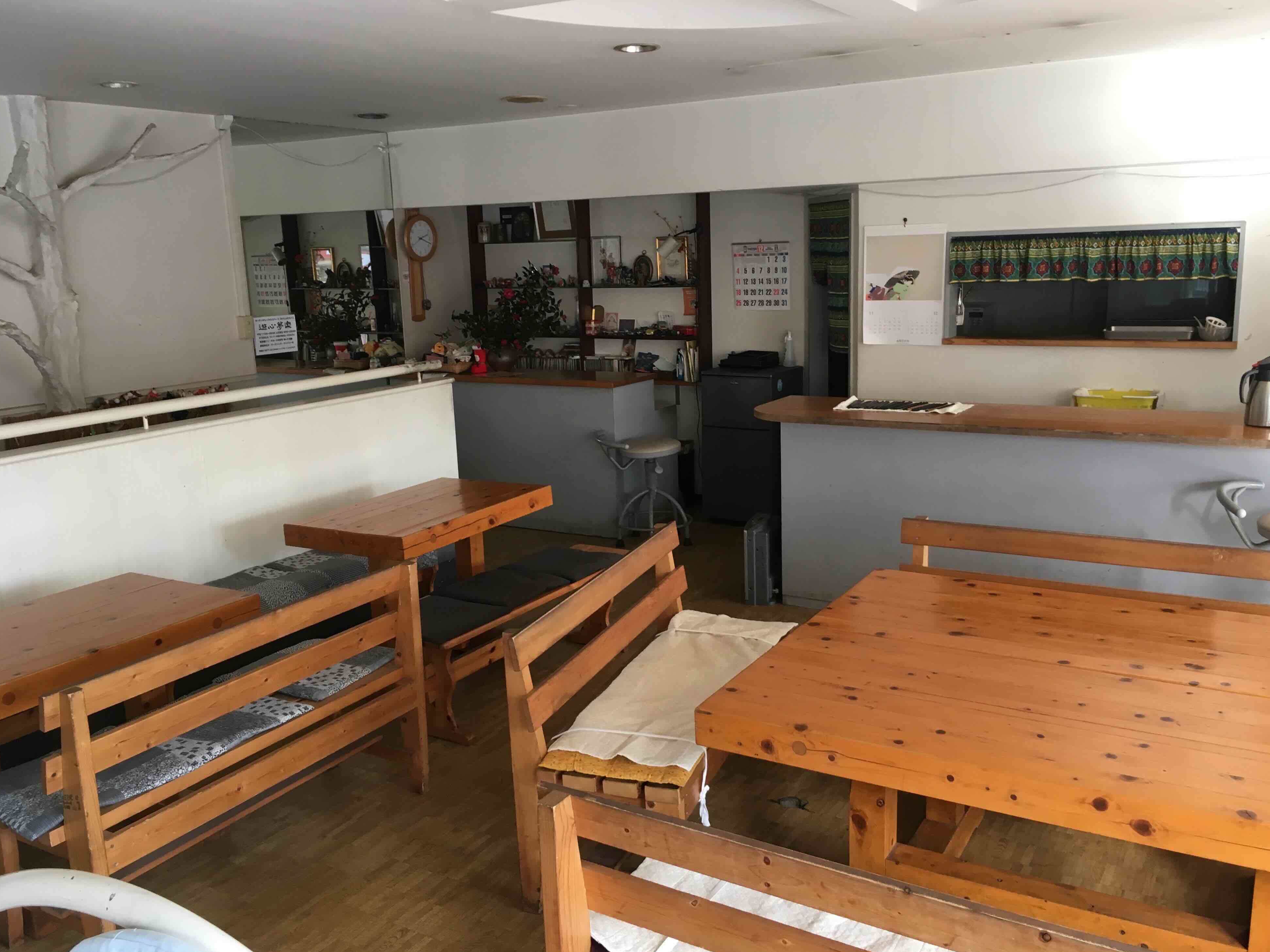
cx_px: 647
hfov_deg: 60.0
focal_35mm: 30
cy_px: 474
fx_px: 1101
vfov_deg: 46.8
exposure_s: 1/30
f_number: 2.2
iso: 64
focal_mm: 4.15
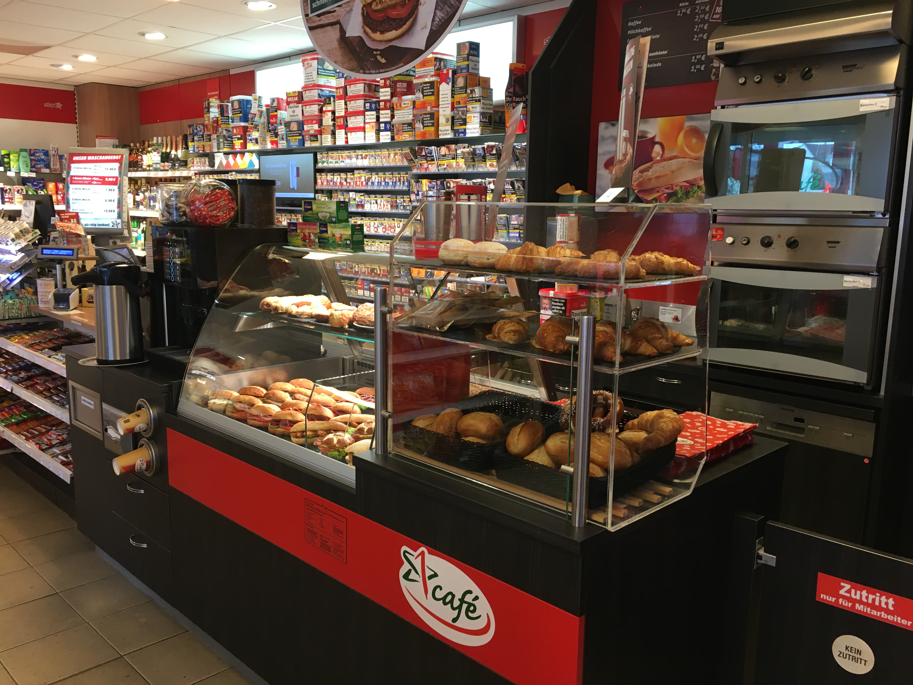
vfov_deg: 48.2
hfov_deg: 61.7
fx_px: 765
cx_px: 456
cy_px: 342
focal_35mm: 29
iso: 100
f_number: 2.2
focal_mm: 4.15
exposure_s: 1/33
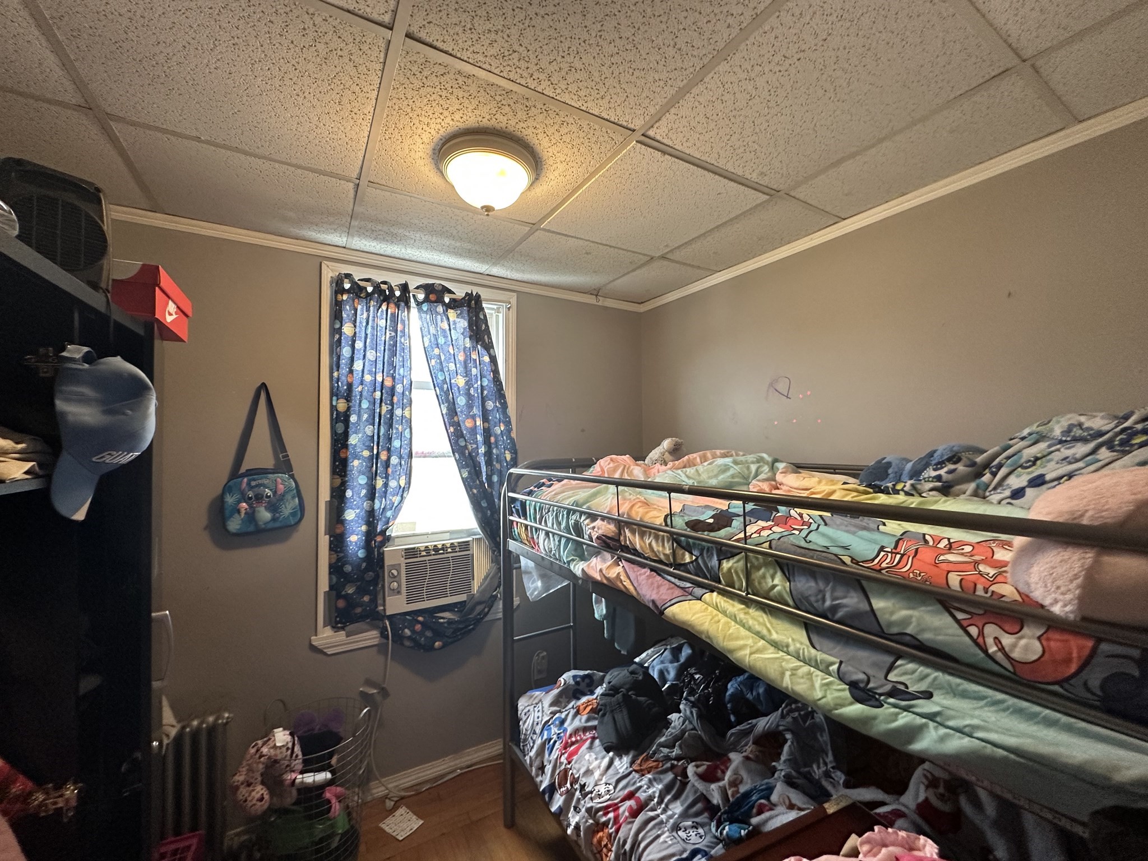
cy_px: 430
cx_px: 574
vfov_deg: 85.7
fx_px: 464
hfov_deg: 102.1
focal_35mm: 14
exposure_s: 1/60
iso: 200
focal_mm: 2.22
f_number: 2.2
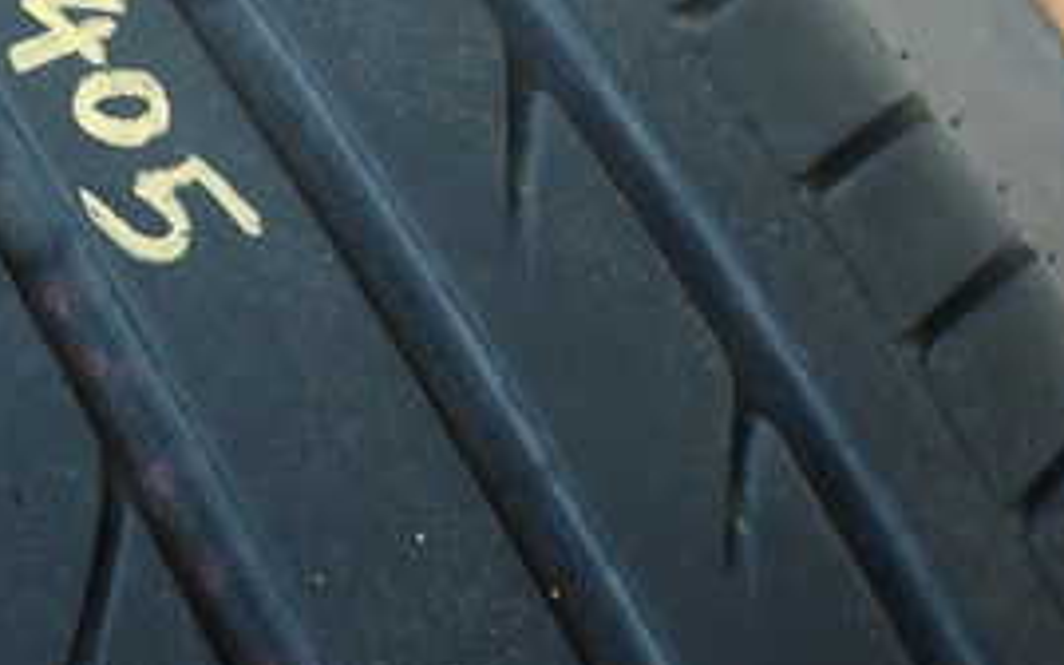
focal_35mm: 59
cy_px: 0
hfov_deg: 31.6
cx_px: -32
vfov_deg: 21.2
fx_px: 1710
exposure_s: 1/60
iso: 125
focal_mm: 4.5
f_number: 2
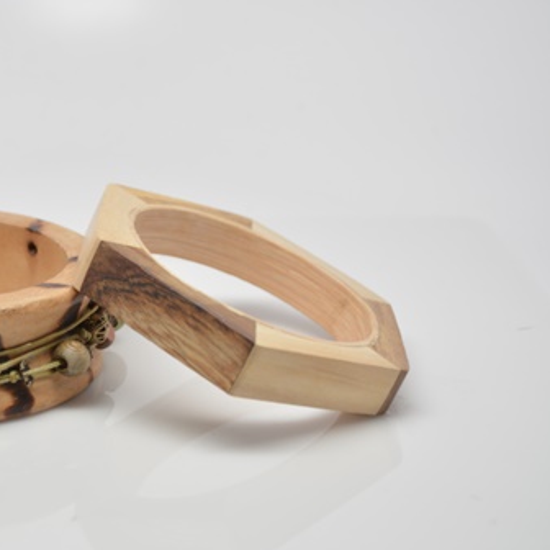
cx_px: 70
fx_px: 1474
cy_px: 254
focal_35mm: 82
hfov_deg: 20.8
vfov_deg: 21.1
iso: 200
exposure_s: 1/15
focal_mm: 36
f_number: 5.6
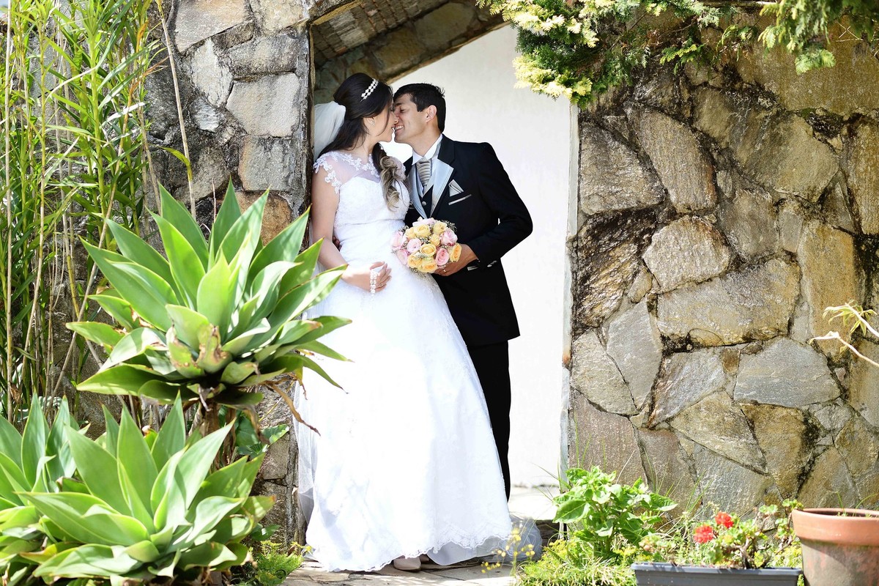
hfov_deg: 23.9
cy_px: 293
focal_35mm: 85
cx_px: 440
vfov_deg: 16.1
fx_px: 2075
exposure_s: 1/640
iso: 125
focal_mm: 85
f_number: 2.8
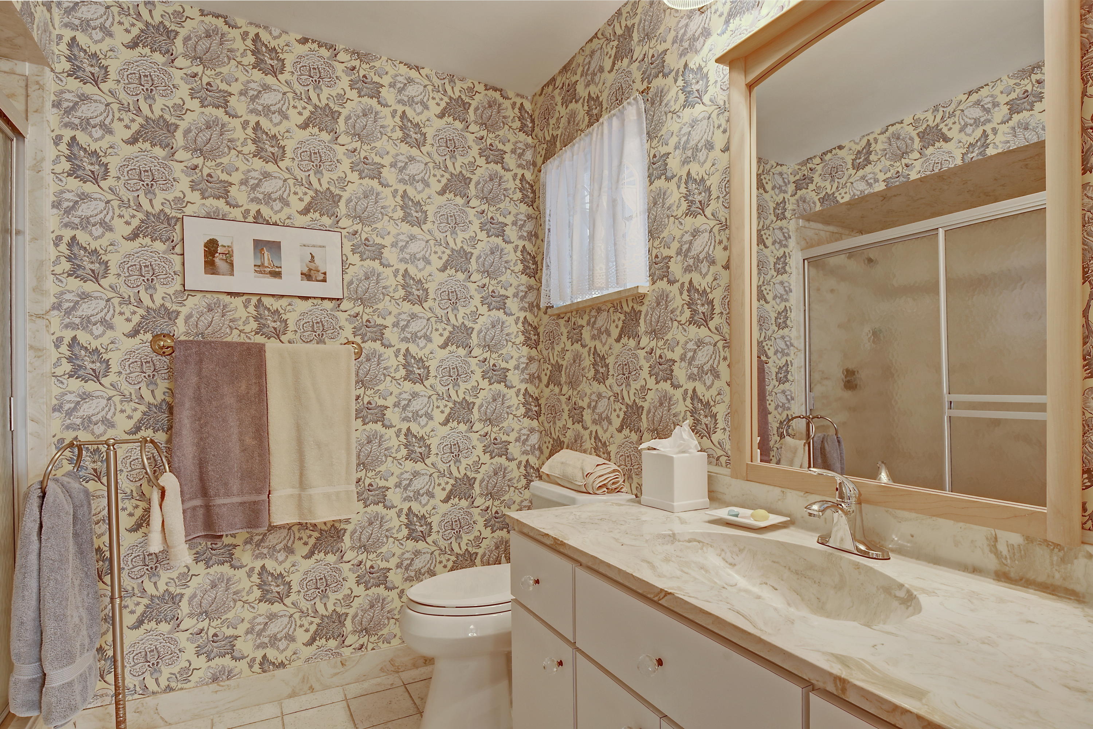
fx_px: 546
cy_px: 364
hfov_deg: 90.0
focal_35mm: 18
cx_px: 546
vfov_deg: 67.4
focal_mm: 12
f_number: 11
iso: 100
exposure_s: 1.3
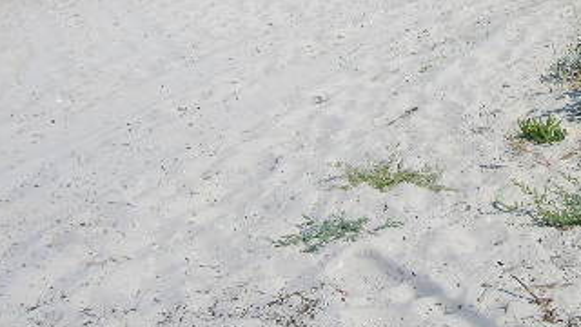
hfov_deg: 27.2
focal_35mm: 74
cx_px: 563
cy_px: -16
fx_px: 1140
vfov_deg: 15.9
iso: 50
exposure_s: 1/610
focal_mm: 5.7
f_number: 4.9
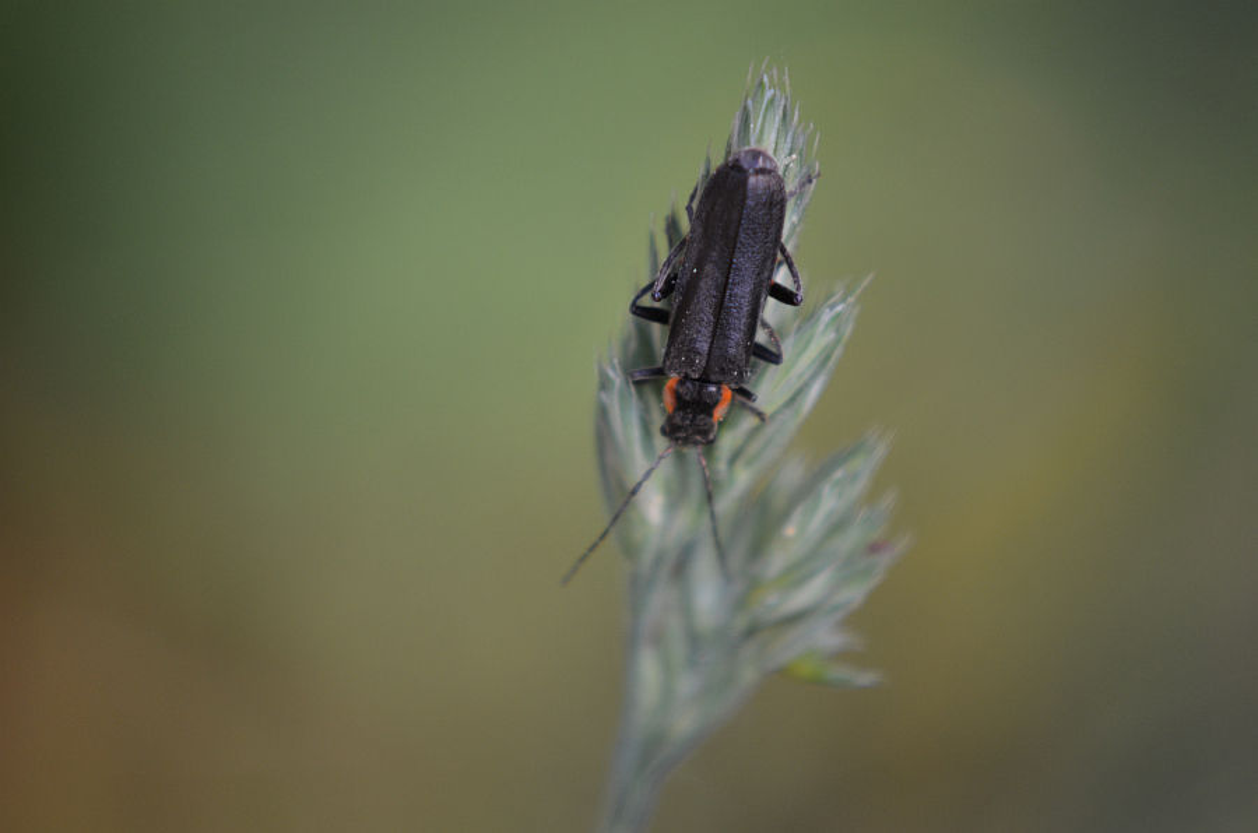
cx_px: 629
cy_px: 416
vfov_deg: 4.6
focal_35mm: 300
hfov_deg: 6.9
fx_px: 10461
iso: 400
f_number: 5.6
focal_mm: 200
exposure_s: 1/125
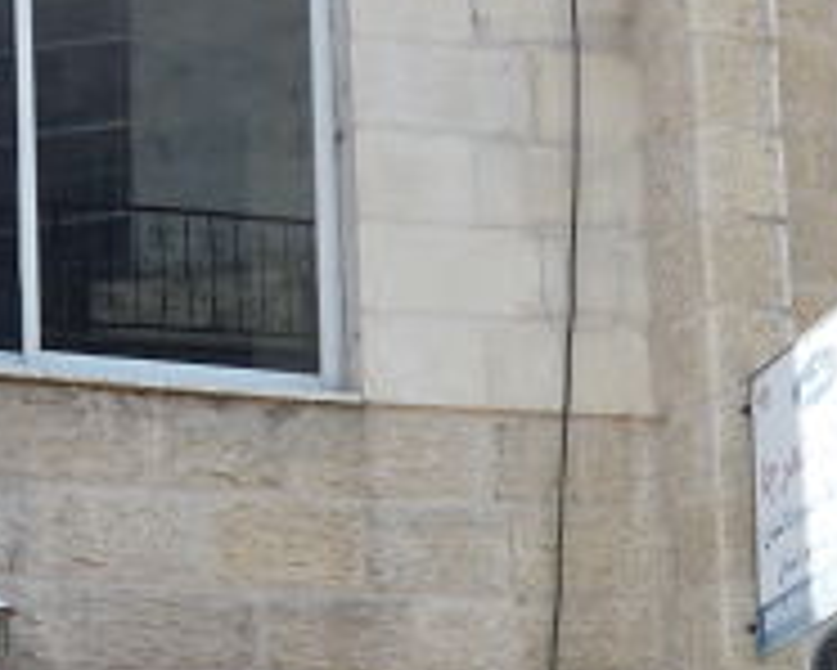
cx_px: 1109
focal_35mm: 168
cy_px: 956
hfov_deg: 11.2
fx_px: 4164
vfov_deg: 9.0
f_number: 4.5
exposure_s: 1/250
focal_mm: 9.5
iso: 100
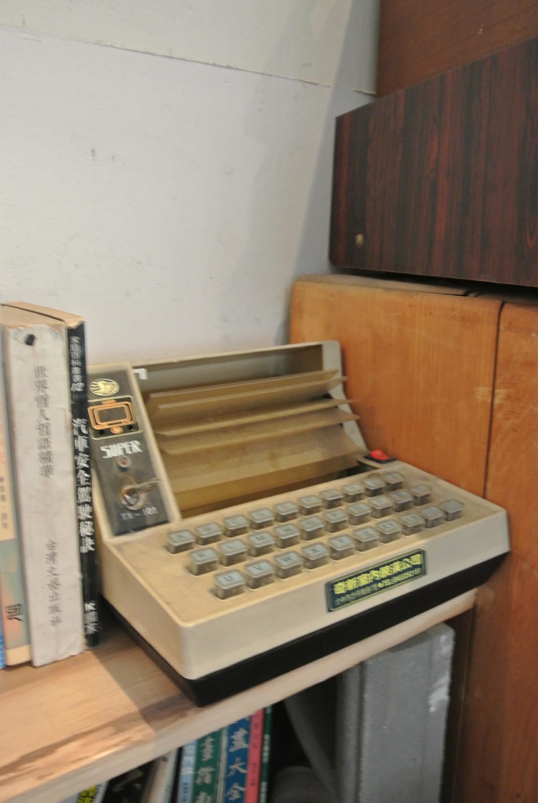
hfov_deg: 42.4
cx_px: 269
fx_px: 693
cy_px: 402
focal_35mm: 31
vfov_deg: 60.2
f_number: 3.8
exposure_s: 1/10
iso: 800
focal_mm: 11.8
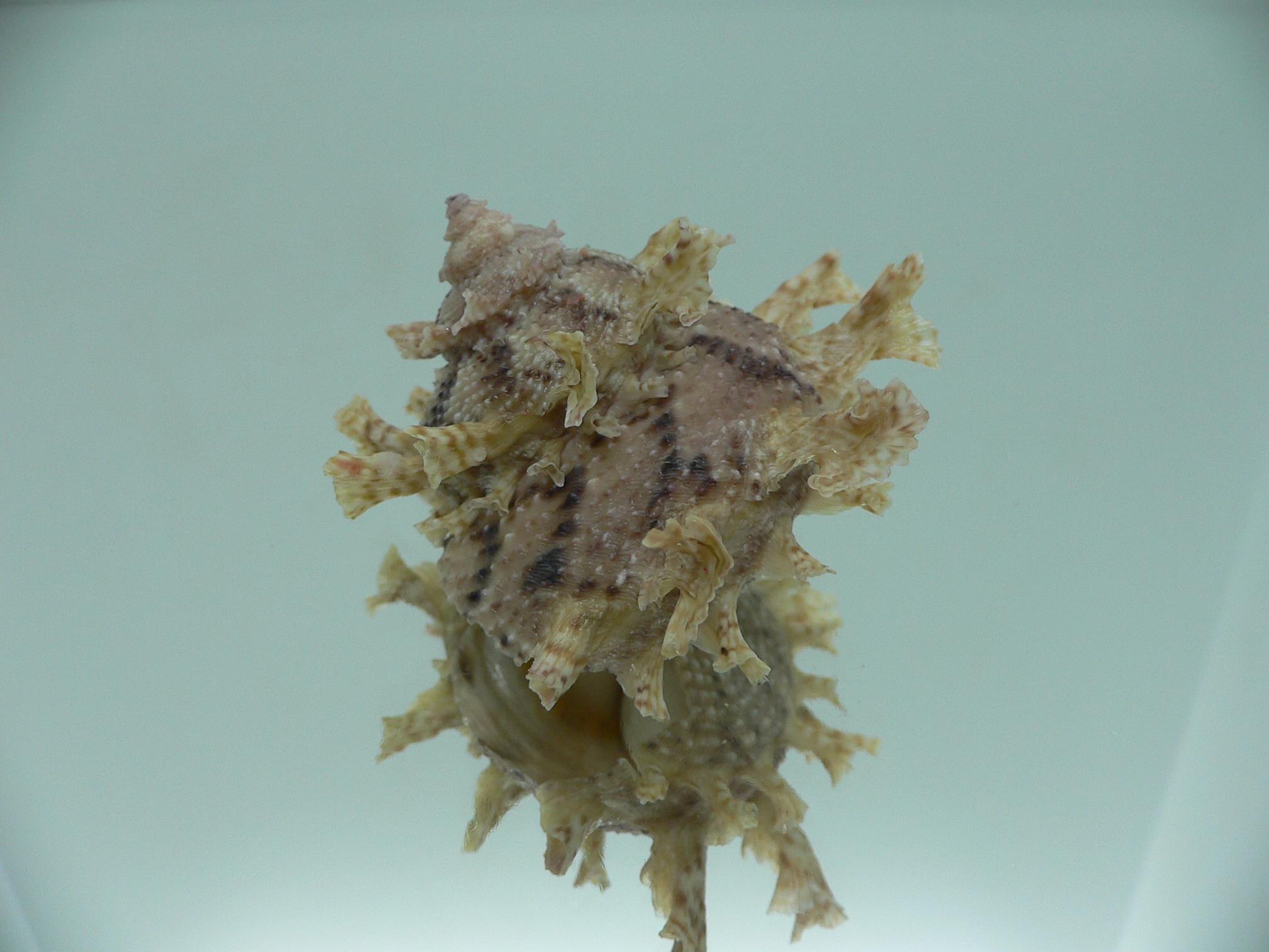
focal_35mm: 35
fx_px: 1283
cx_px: 634
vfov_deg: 40.7
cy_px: 476
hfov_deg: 52.6
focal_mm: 4.6
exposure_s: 1/60
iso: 80
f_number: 2.8
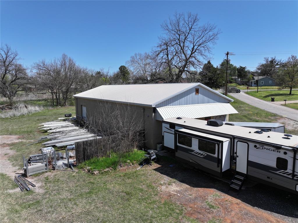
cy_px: 112
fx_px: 206
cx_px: 149
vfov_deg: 56.7
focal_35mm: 24
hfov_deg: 71.6
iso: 200
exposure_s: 1/4000
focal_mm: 12.29
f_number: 2.8
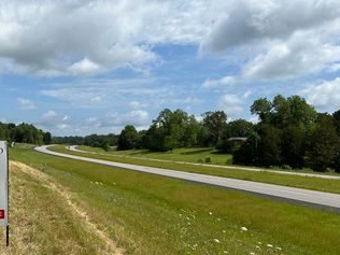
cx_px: 83
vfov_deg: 37.0
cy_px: 185
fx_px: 373
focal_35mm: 38
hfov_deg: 47.1
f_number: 1.78
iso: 80
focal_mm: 6.86
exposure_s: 1/7576
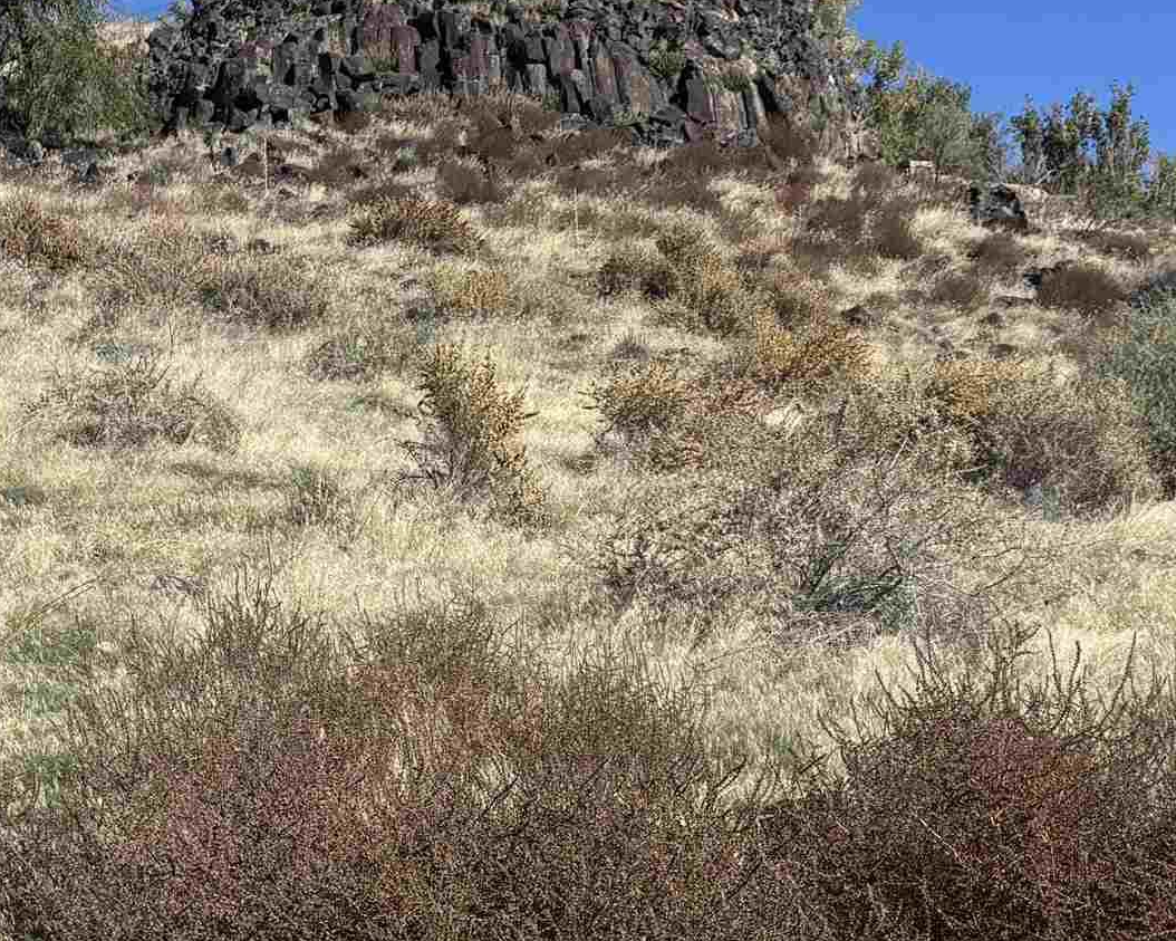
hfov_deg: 25.7
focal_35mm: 74
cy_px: 1022
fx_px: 2575
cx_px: 489
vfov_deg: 19.8
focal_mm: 5.96
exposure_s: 1/3205
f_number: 1.6
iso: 50
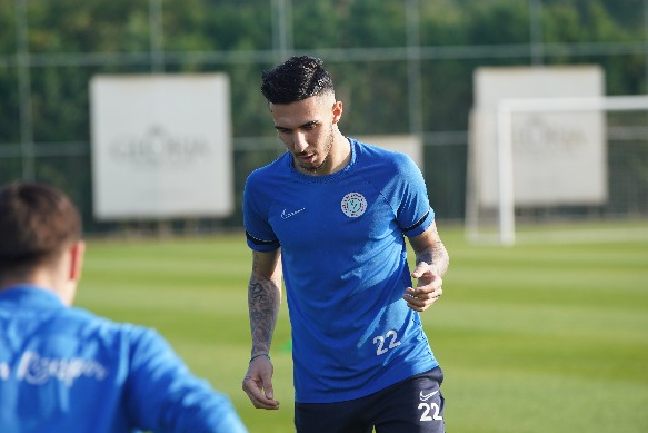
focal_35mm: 230
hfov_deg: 8.9
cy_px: 230
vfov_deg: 6.0
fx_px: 4141
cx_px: 331
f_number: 4.5
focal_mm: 200
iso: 125
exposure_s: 1/320
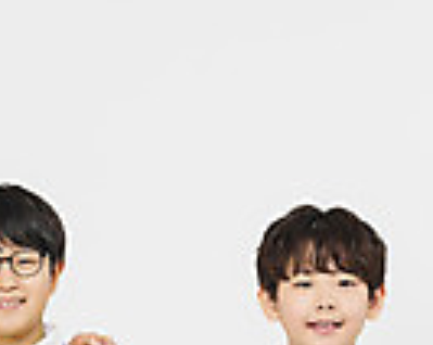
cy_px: 544
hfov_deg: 7.3
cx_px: -90
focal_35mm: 262
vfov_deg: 5.8
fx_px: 3353
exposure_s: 1/125
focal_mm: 62
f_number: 16
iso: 100
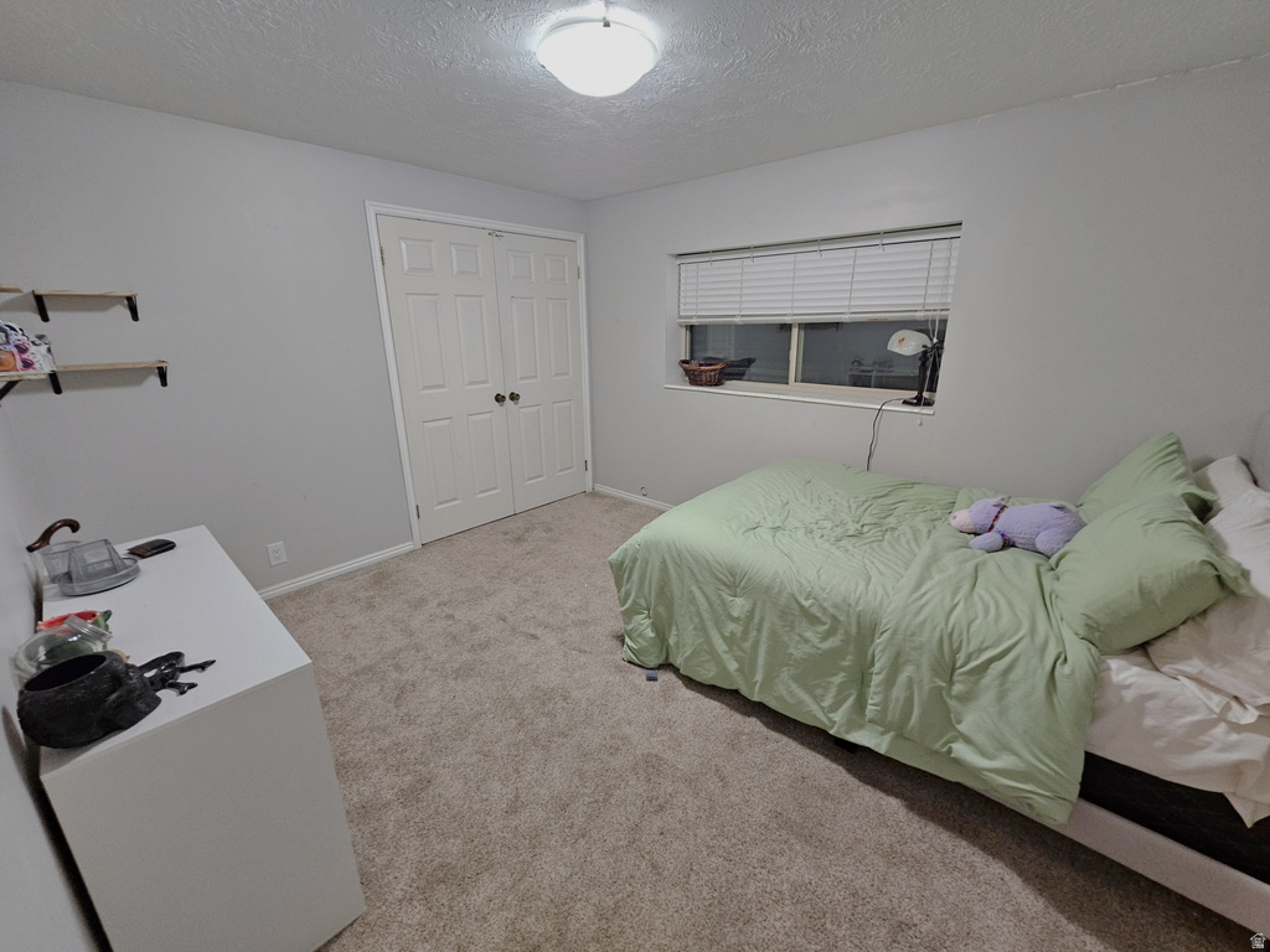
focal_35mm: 13
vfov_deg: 89.9
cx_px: 635
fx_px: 477
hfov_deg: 106.2
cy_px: 476
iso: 320
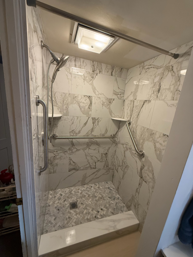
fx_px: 104
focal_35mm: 14
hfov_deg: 85.7
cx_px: 96
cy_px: 128
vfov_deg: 102.1
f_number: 2.2
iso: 320
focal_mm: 2.22
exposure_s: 1/120
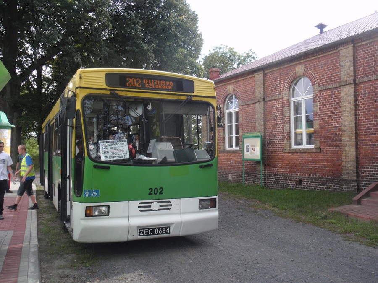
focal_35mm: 34
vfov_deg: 41.8
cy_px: 142
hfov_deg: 54.0
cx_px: 189
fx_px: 371
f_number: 3.5
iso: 200
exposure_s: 1/500
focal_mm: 6.07
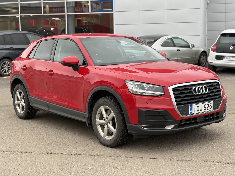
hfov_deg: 34.9
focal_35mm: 55
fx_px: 373
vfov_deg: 26.6
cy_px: 86
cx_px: 121
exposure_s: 1/121
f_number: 1.6
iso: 32
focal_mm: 5.96
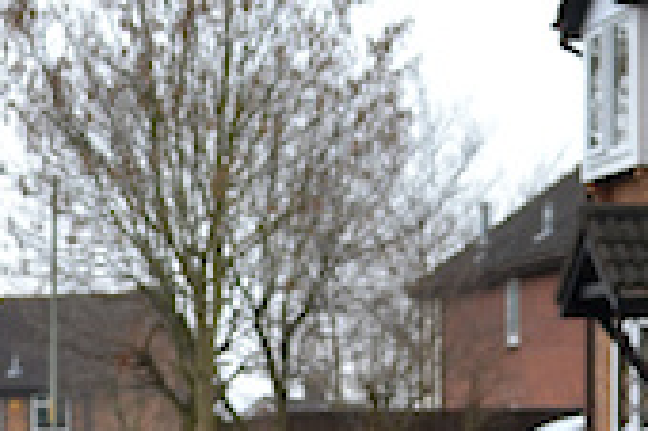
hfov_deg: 13.2
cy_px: 795
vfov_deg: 8.5
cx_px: 480
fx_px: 2787
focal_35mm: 155
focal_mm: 22
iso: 400
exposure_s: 1/200
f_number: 4
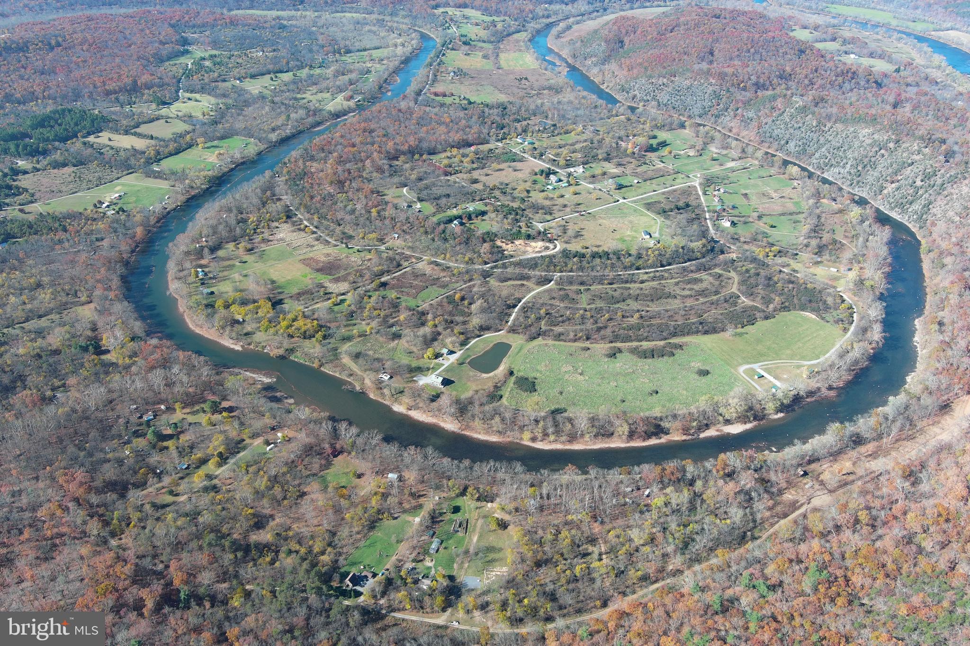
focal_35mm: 29
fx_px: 781
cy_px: 323
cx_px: 485
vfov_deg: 45.0
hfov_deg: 63.7
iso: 100
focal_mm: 10.57
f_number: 2.8
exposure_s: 1/461
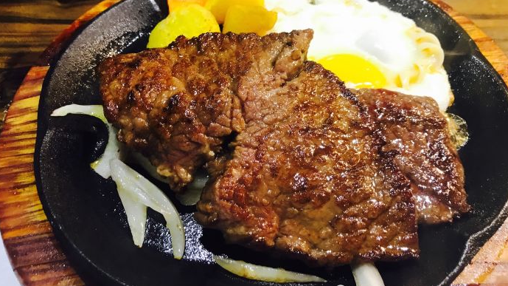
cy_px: 147
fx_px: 417
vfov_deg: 37.7
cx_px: 254
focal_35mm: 31
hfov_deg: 62.6
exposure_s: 1/17
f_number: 1.8
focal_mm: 3.99
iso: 50
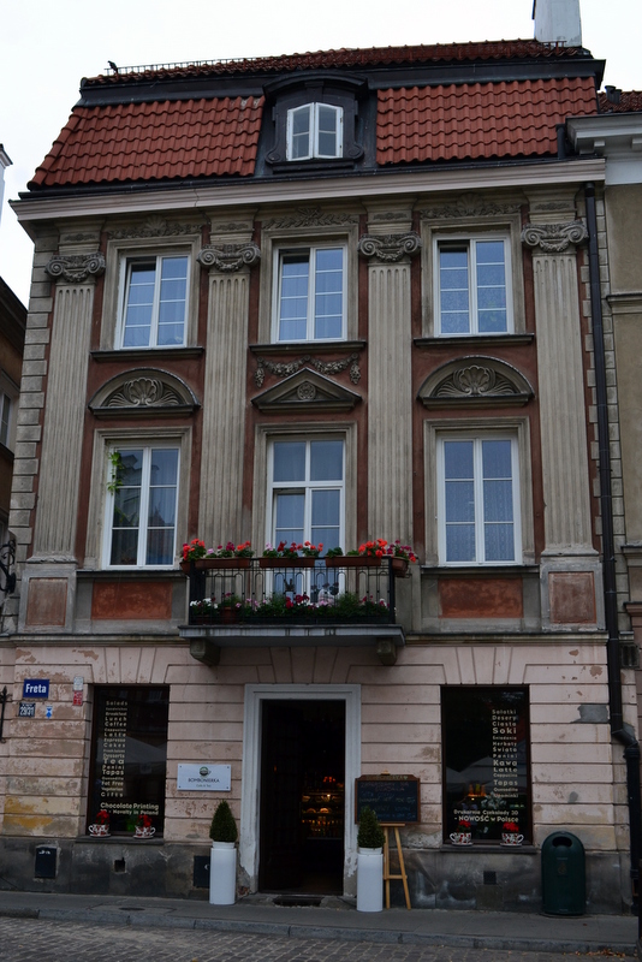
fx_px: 962
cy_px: 481
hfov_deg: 36.9
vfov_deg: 53.1
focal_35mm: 36
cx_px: 321
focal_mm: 24
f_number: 9
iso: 400
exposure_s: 1/100
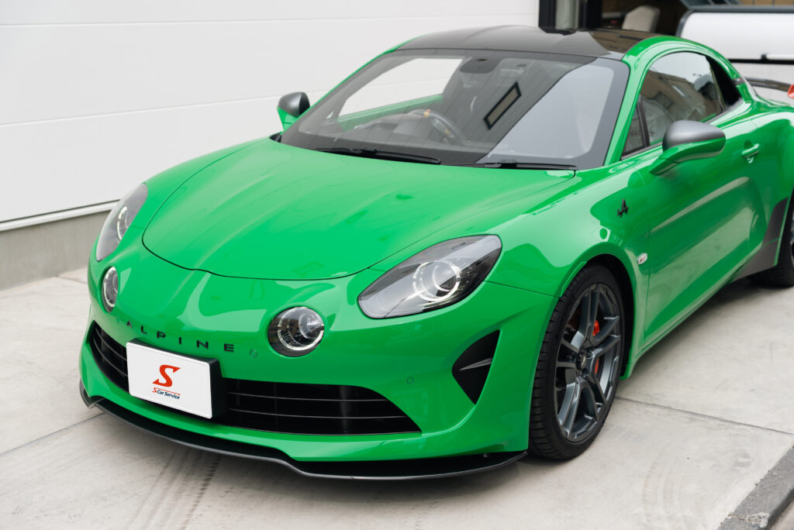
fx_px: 1103
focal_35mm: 50
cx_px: 397
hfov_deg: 39.6
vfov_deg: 27.0
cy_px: 265
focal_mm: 50
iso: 80
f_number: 4
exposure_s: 1/500
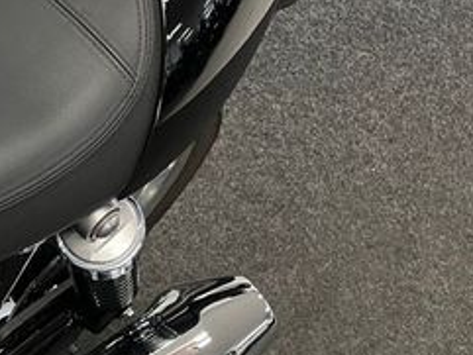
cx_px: -116
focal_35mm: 69
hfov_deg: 25.0
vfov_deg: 21.1
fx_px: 943
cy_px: 88
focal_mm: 5.1
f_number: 1.6
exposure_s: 1/50
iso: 100
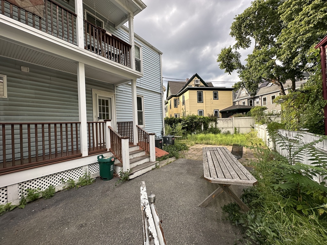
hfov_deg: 102.1
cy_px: 122
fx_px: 132
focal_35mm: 14
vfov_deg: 85.7
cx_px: 164
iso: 40
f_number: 2.2
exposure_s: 1/318
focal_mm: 2.22
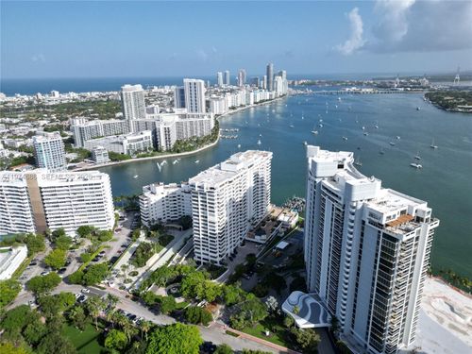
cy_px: 177
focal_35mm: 24
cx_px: 236
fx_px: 327
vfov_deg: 56.8
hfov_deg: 71.6
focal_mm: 6.72
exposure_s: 1/3200
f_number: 1.7
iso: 110
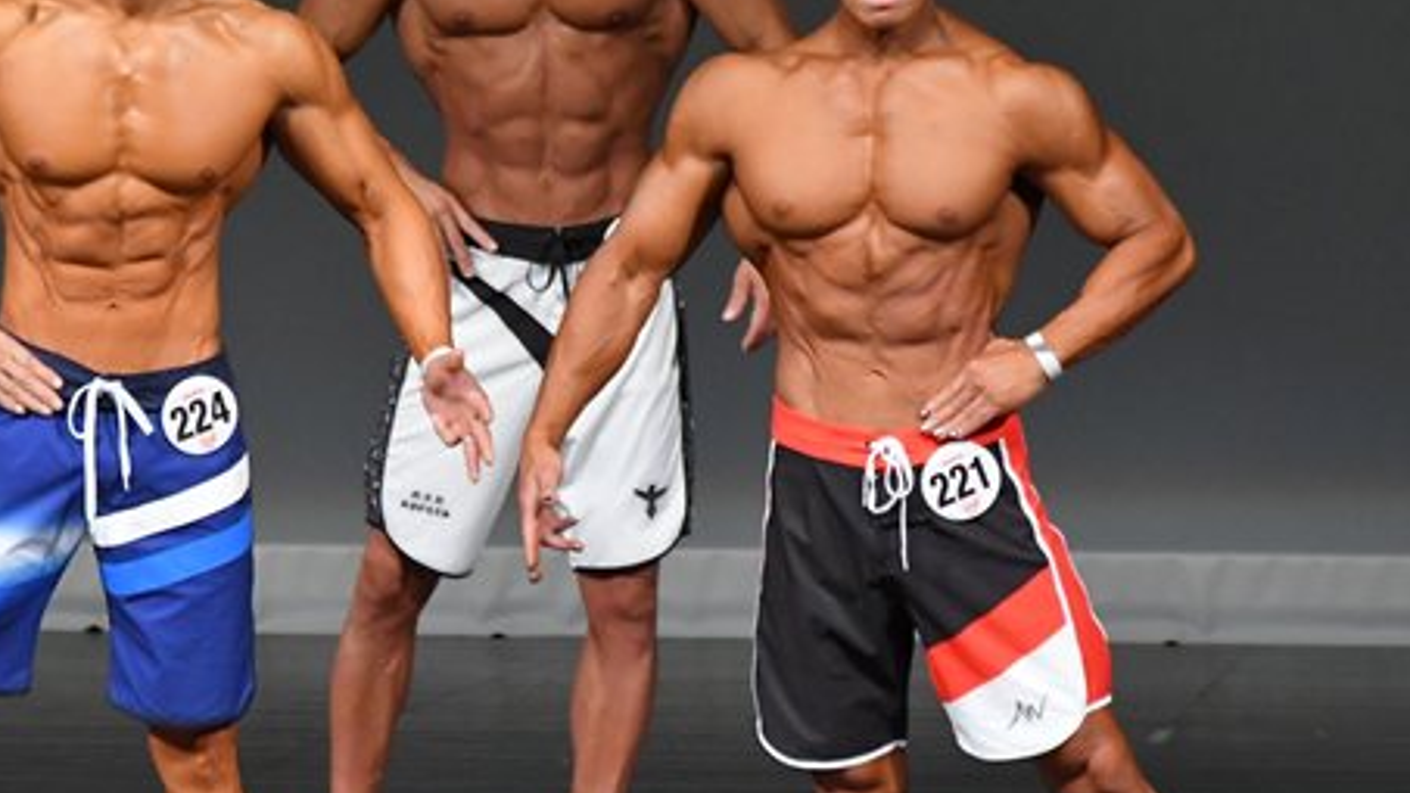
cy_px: 491
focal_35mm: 618
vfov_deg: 2.0
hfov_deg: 3.5
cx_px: 500
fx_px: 23110
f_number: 5.6
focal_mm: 230
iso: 4000
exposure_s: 1/400
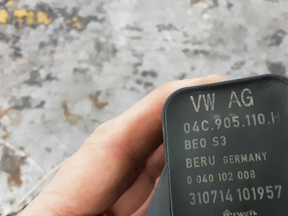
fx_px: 316
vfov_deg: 37.6
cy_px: 124
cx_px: 182
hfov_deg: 48.5
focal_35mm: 38
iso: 320
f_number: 1.9
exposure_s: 1/25
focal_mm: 2.91
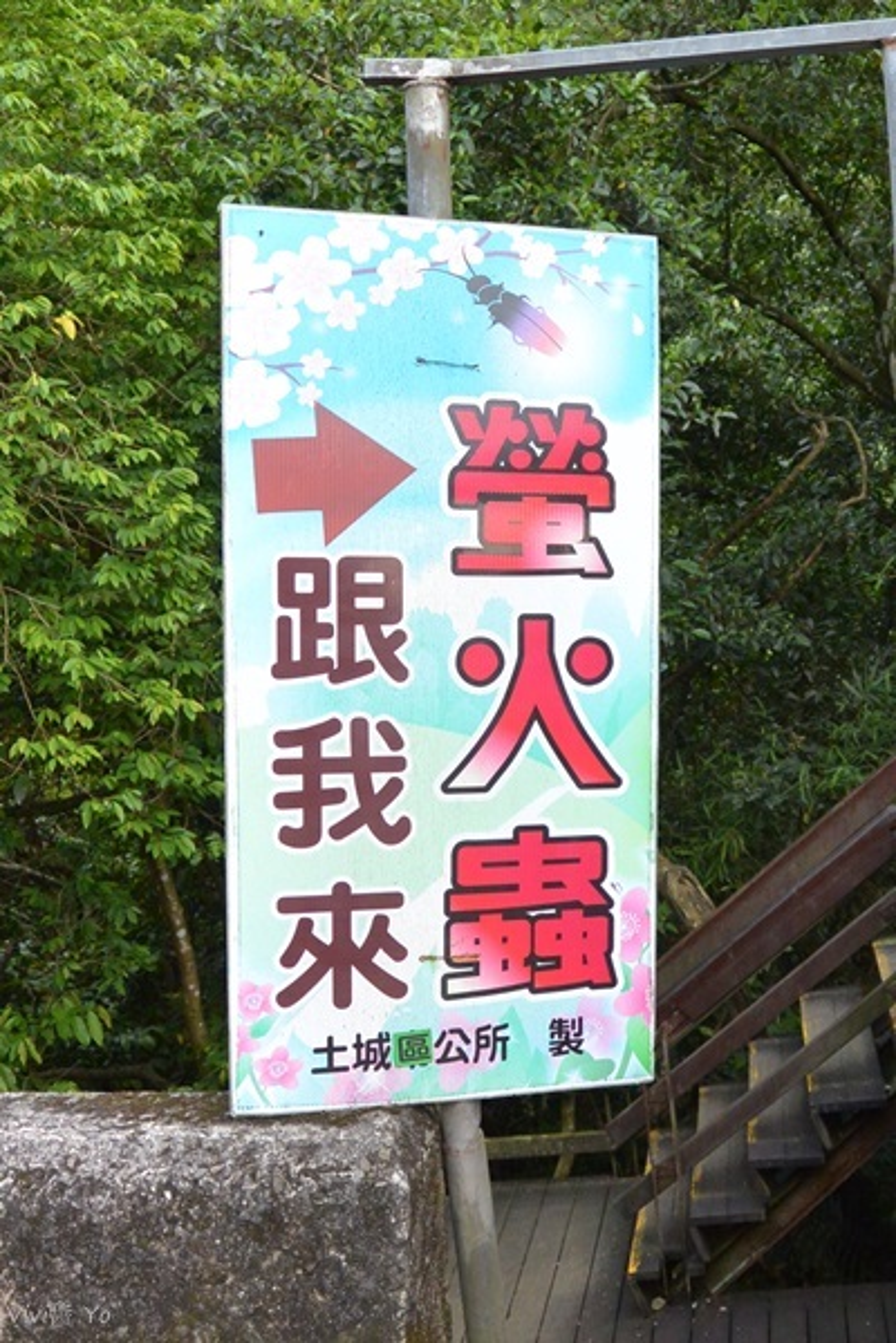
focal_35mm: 29
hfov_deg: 45.0
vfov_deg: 63.7
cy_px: 672
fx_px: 1083
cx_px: 448
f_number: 3.5
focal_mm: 11
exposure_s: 1/100
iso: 400
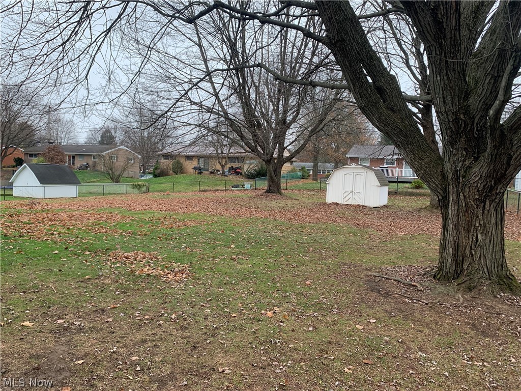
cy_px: 196
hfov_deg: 67.3
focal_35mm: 26
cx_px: 260
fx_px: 391
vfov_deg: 53.1
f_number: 1.8
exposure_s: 1/104
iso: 100
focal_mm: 4.25
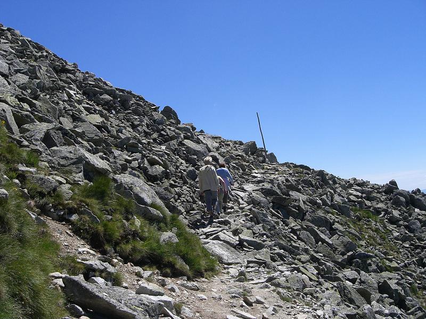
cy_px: 160
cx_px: 213
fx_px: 468
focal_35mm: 38
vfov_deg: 37.7
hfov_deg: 49.0
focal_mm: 6.3
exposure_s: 1/800
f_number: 4.4
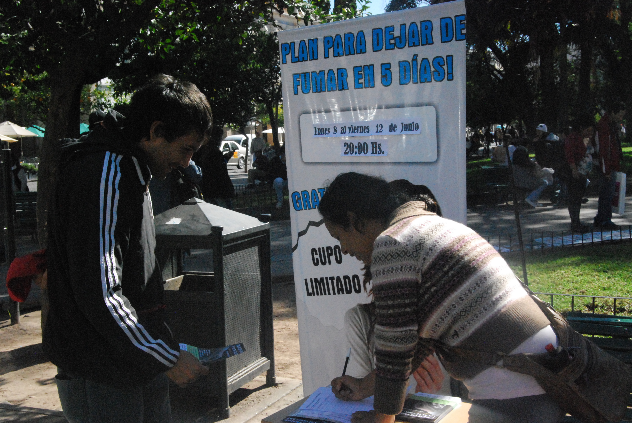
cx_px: 316
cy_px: 212
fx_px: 844
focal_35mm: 48
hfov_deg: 41.1
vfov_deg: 28.2
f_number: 16
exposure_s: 1/1000
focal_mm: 32
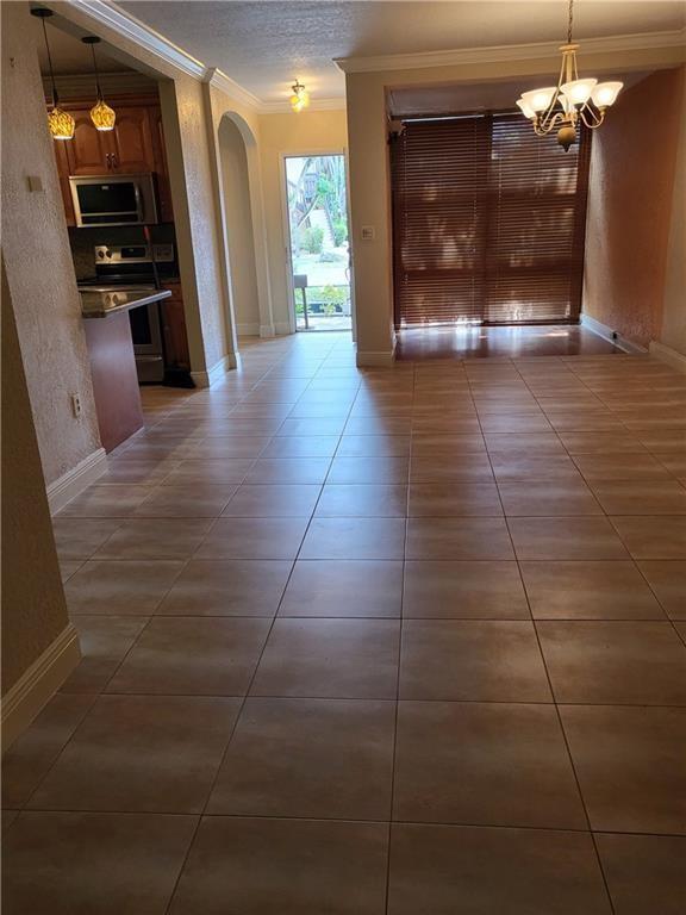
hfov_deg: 53.1
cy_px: 458
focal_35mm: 26
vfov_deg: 67.3
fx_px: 687
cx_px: 343
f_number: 1.8
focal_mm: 4.25
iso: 250
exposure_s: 1/120
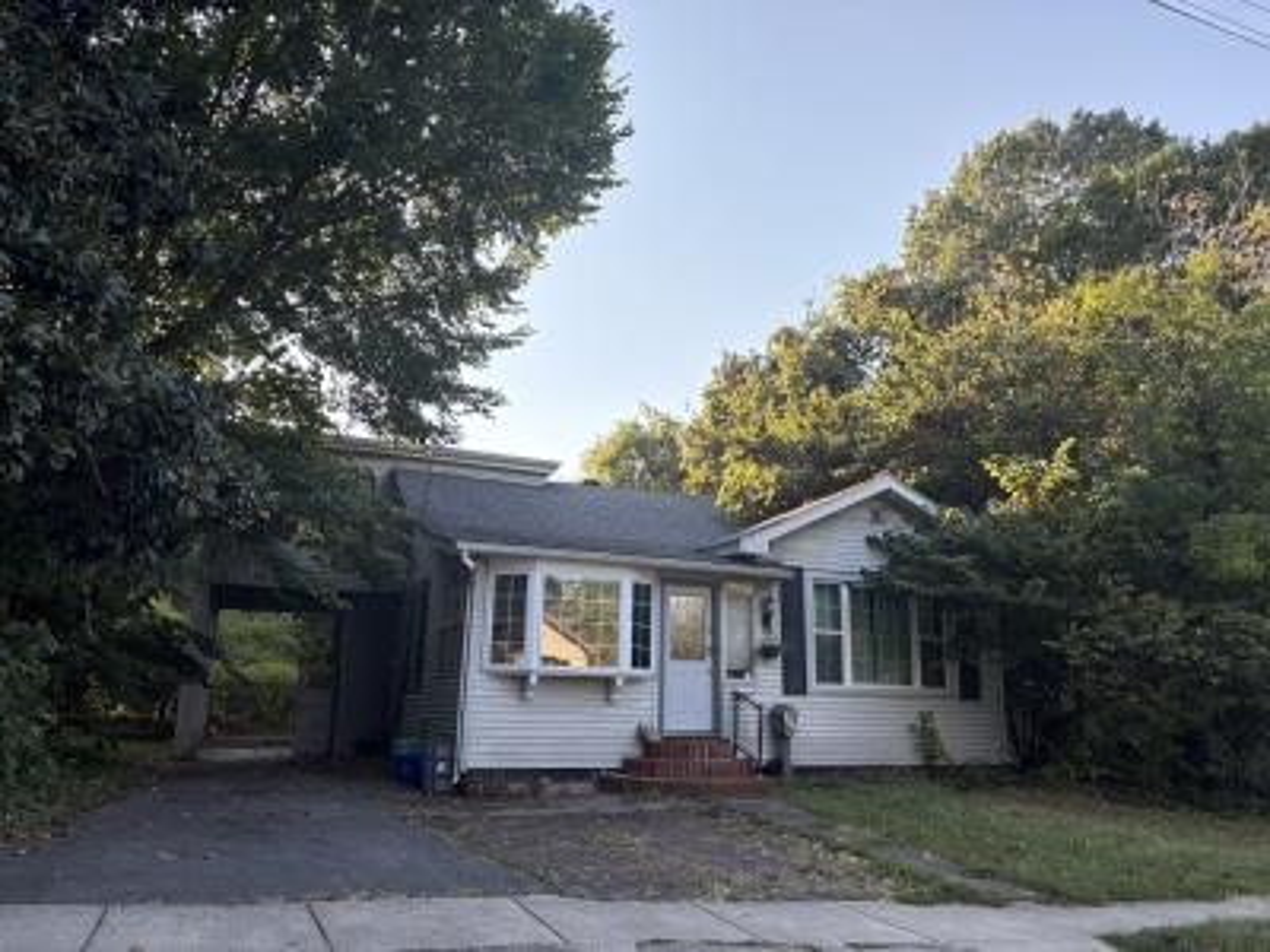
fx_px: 954
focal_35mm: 26
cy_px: 476
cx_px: 635
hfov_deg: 67.3
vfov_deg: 53.1
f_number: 1.6
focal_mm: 5.96
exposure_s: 1/873
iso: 64
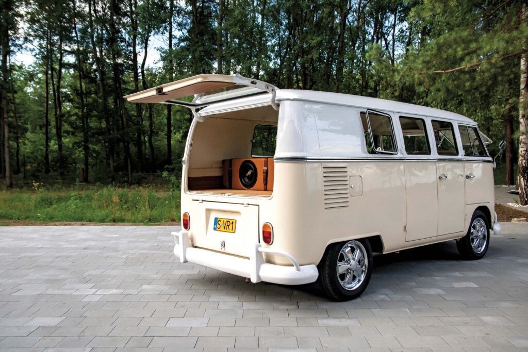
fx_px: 440
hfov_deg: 61.9
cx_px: 264
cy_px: 176
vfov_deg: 43.6
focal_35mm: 30
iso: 800
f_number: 3.5
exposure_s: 1/1600
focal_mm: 20
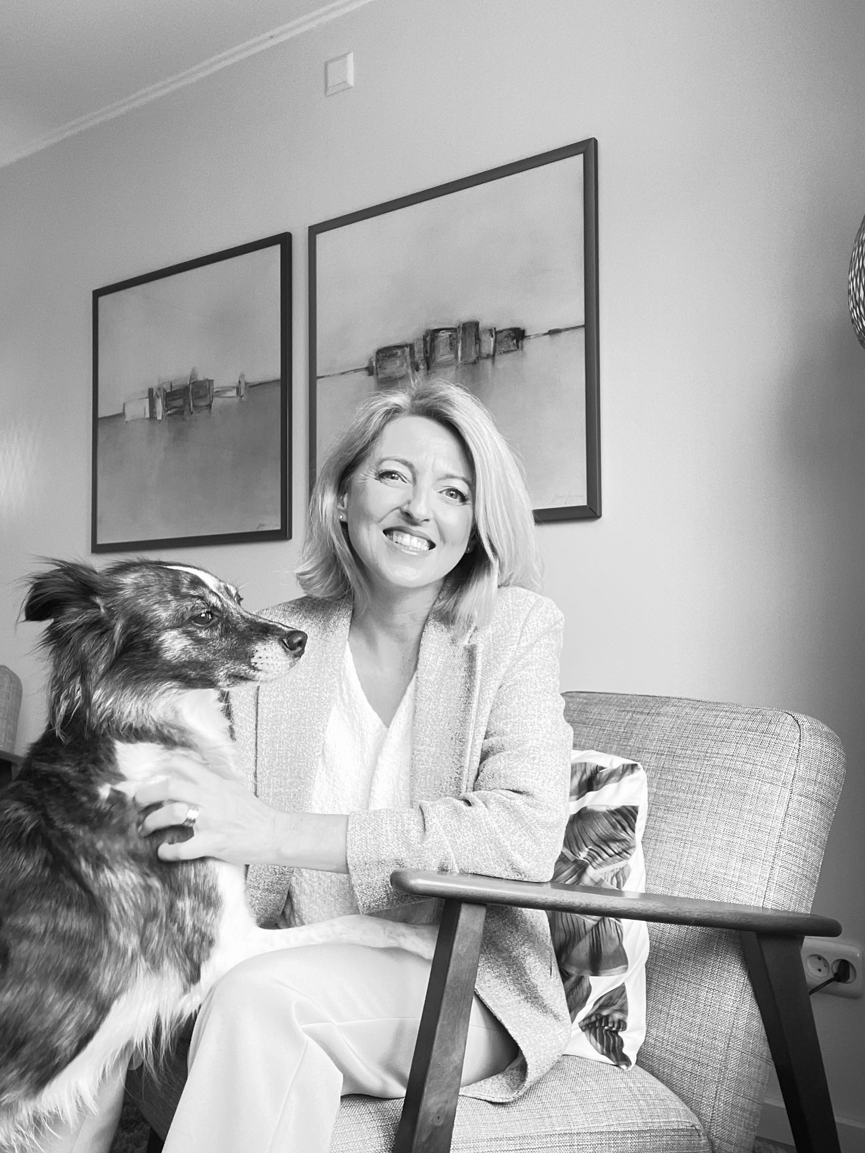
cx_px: 432
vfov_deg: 60.0
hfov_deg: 46.8
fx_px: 1000
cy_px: 576
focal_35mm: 30
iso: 100
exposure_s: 1/62
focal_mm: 2.71
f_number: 2.2
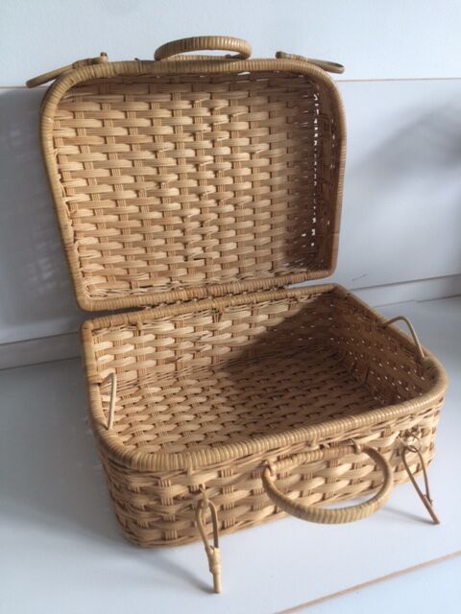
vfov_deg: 61.7
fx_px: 515
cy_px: 307
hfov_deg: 48.2
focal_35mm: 29
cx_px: 230
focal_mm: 4.15
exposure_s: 1/50
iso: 50
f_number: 2.2
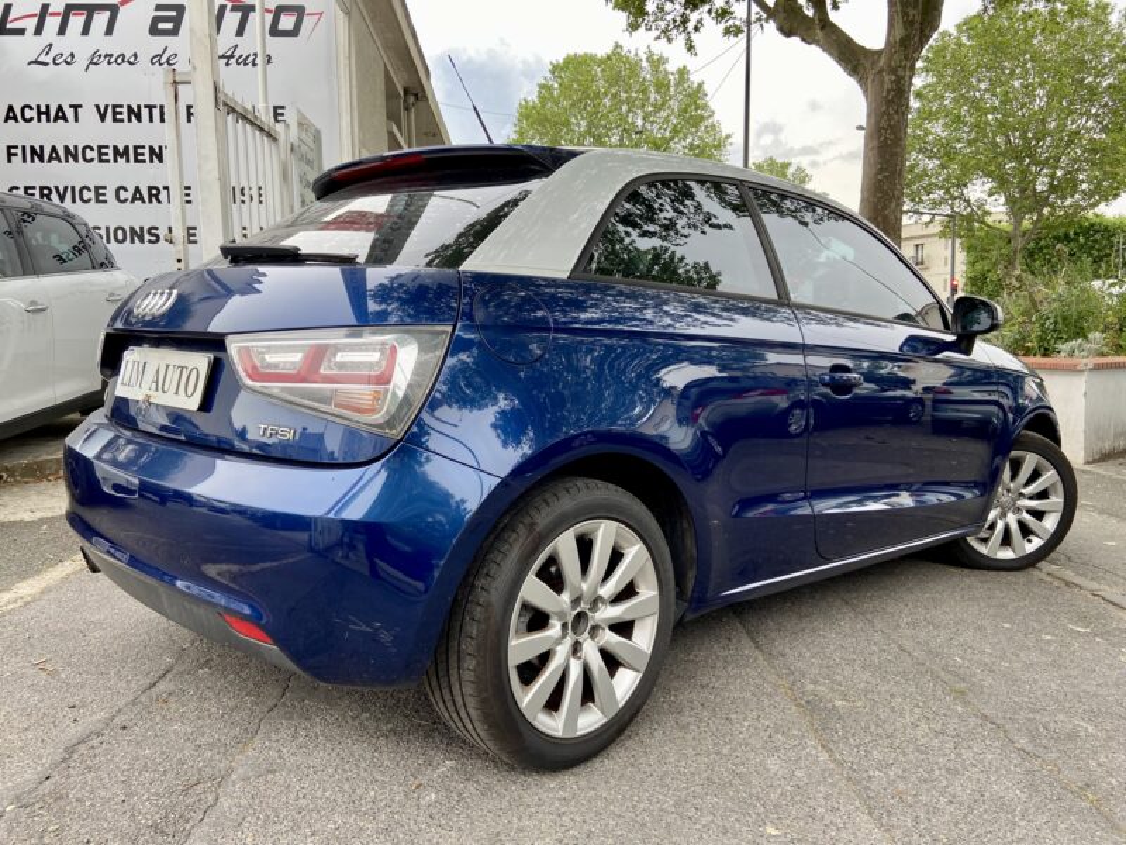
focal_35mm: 26
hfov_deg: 67.3
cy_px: 422
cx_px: 563
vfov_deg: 53.1
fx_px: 846
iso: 32
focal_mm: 4.25
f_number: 1.8
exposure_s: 1/122
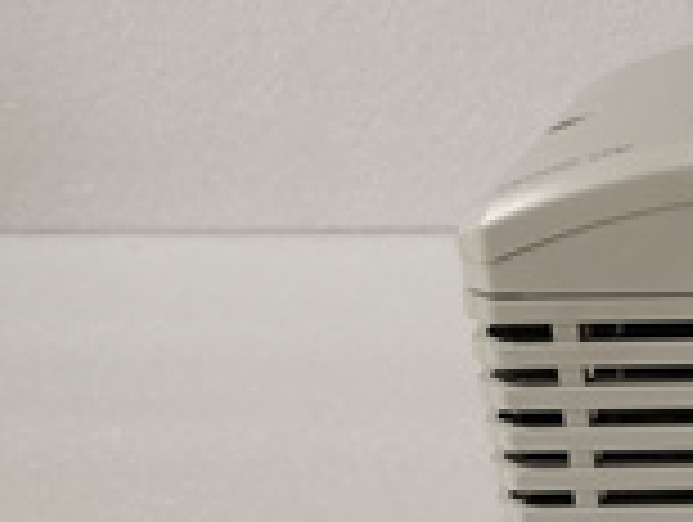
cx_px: 864
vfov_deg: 20.3
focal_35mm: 68
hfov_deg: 25.2
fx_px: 1363
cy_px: 623
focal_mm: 3.95
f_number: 2.2
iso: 160
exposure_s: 1/36
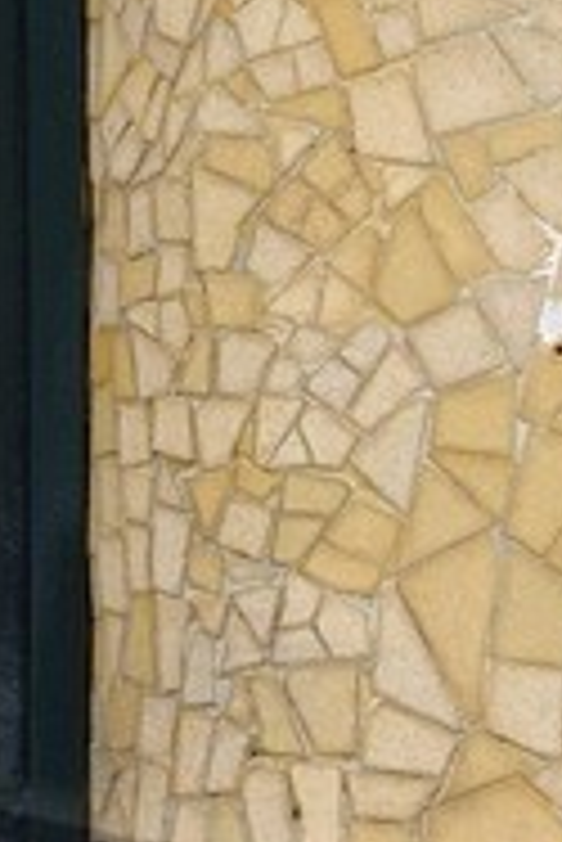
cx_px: 450
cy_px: -788
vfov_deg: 4.6
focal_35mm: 445
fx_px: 10400
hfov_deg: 3.1
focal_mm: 52
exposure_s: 1/250
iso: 200
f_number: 8
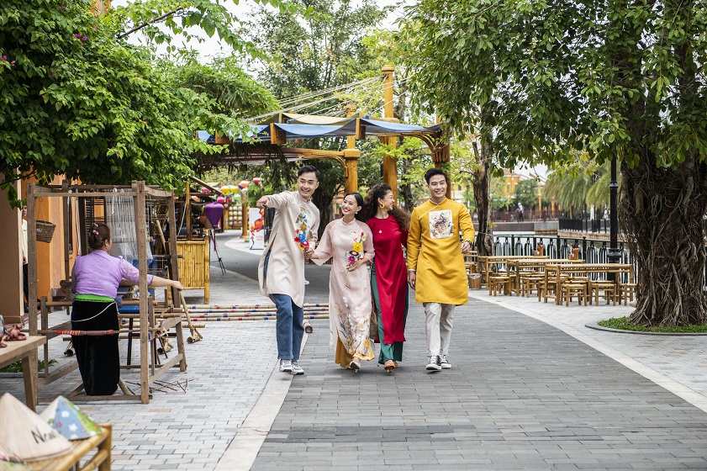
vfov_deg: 19.4
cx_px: 354
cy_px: 236
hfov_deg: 28.9
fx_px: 1374
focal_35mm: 70
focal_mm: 70
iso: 400
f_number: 3.5
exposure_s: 1/320
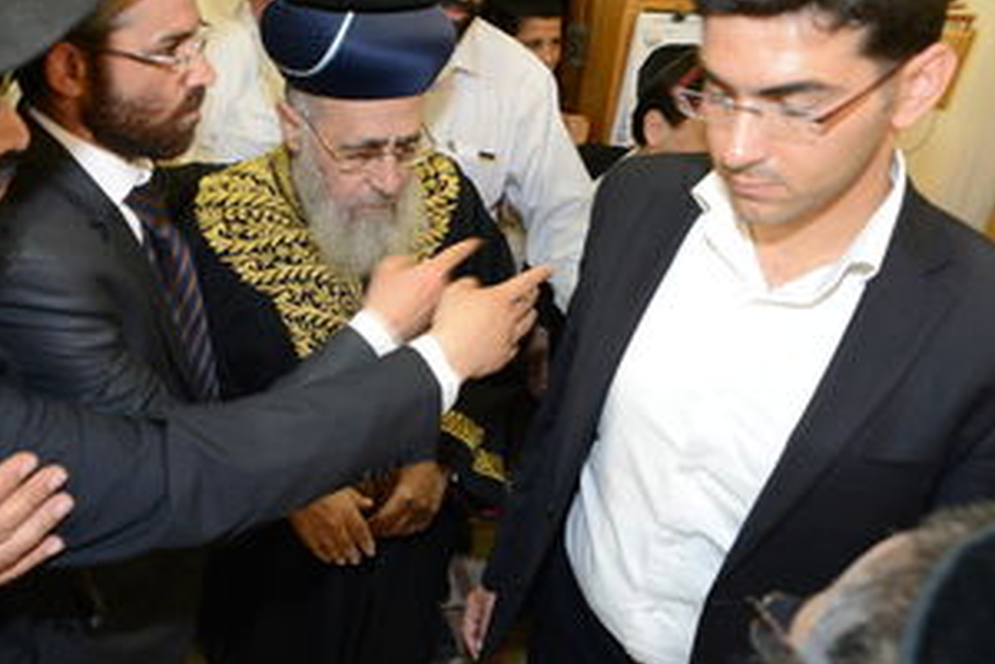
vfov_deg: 41.1
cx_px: 388
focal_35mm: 32
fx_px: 884
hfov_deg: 58.2
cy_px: 327
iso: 3200
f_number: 5.6
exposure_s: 1/80
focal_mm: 24
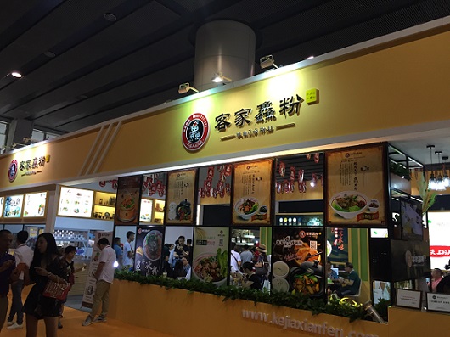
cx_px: 225
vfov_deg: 48.2
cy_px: 168
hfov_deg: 61.7
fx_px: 377
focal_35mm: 29
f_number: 2.2
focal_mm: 4.15
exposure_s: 1/30
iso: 32
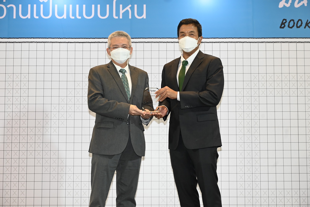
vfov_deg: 19.4
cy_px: 104
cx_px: 155
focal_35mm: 70
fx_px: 603
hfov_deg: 28.8
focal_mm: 70
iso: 2500
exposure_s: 1/160
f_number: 5.6
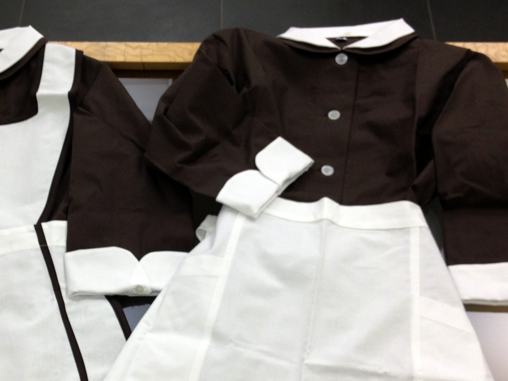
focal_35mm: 67
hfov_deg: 28.8
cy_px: 266
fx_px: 983
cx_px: 167
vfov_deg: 21.8
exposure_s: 1/50
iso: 64
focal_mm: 4.28
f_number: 2.4
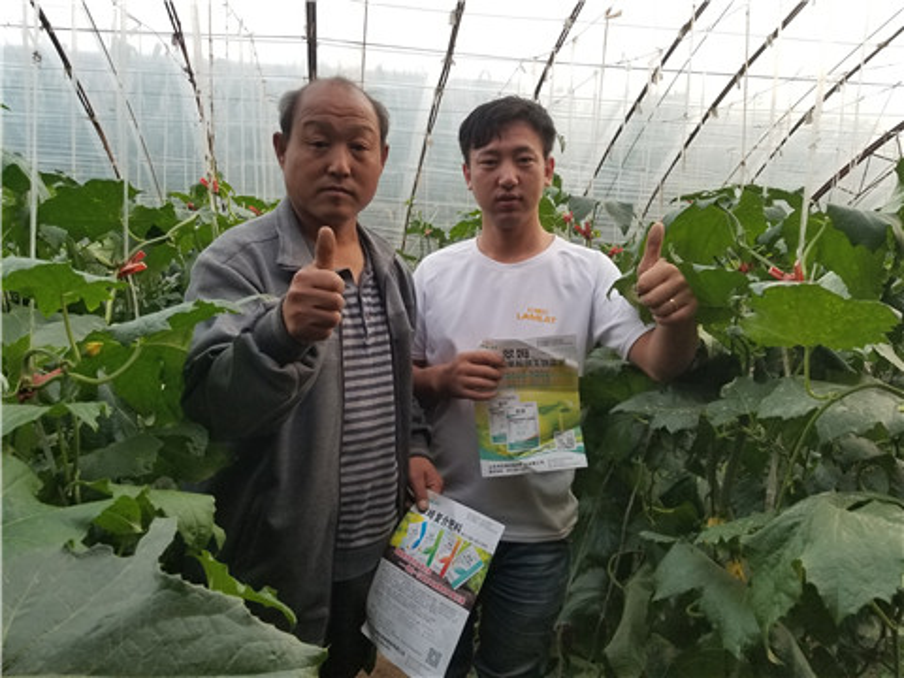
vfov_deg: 53.1
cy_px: 339
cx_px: 452
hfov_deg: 67.3
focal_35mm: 26
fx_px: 679
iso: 80
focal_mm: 4.25
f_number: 1.7
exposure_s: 1/120
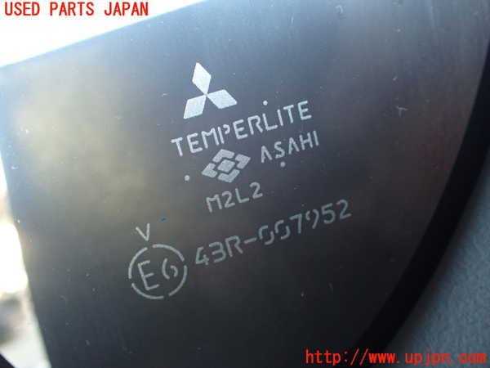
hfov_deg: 56.8
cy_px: 184
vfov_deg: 44.2
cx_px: 245
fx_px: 453
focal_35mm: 32
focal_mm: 5.79
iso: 400
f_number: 2.4
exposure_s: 1/30
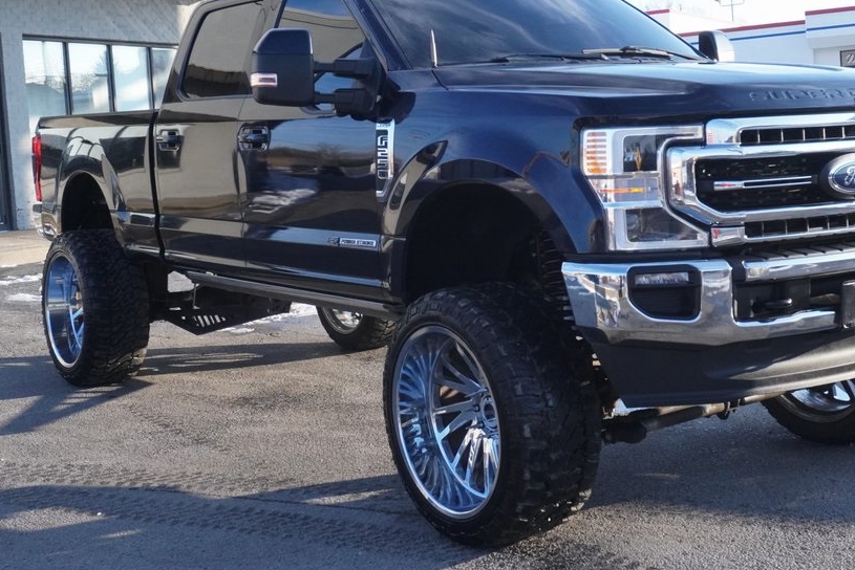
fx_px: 1298
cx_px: 475
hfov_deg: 36.4
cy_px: 237
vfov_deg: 24.8
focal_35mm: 55
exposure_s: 1/640
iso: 3200
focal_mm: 29
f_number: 14
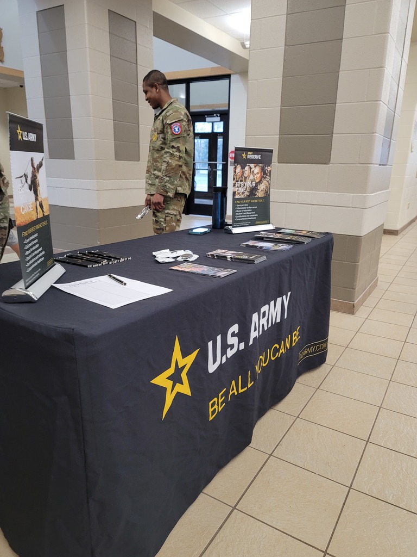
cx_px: 208
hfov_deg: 54.9
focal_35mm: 25
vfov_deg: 69.4
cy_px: 278
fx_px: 402
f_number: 1.8
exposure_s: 1/60
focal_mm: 7
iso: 200
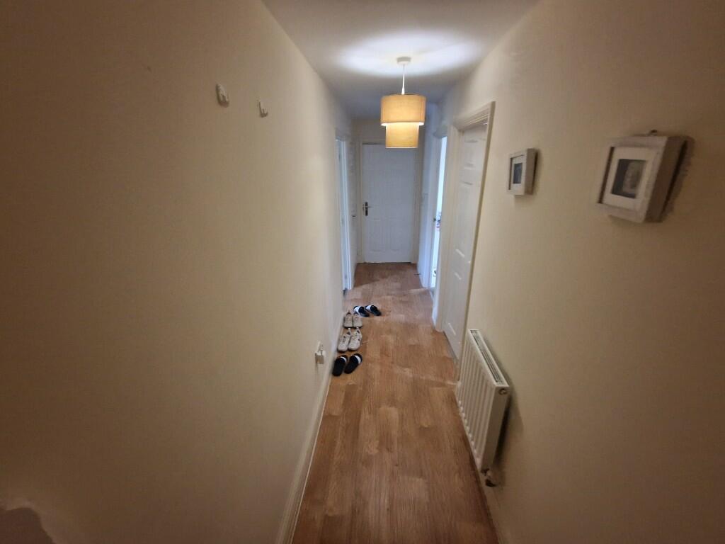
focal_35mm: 13
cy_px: 272
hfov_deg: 106.2
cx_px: 362
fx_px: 272
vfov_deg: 89.9
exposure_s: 1/33
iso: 640
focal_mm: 2.2
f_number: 2.2
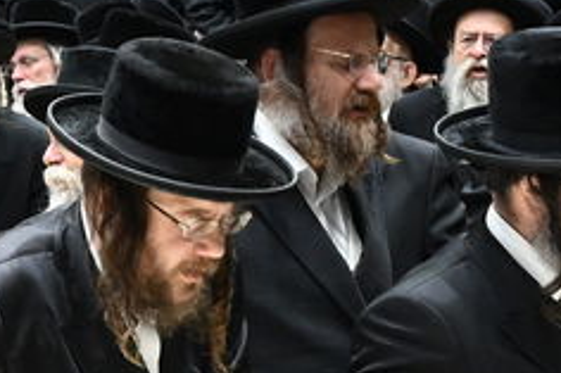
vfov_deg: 5.0
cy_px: 369
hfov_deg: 7.5
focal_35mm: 273
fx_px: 4251
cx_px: -40
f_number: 5.6
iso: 4000
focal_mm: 46
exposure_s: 1/100
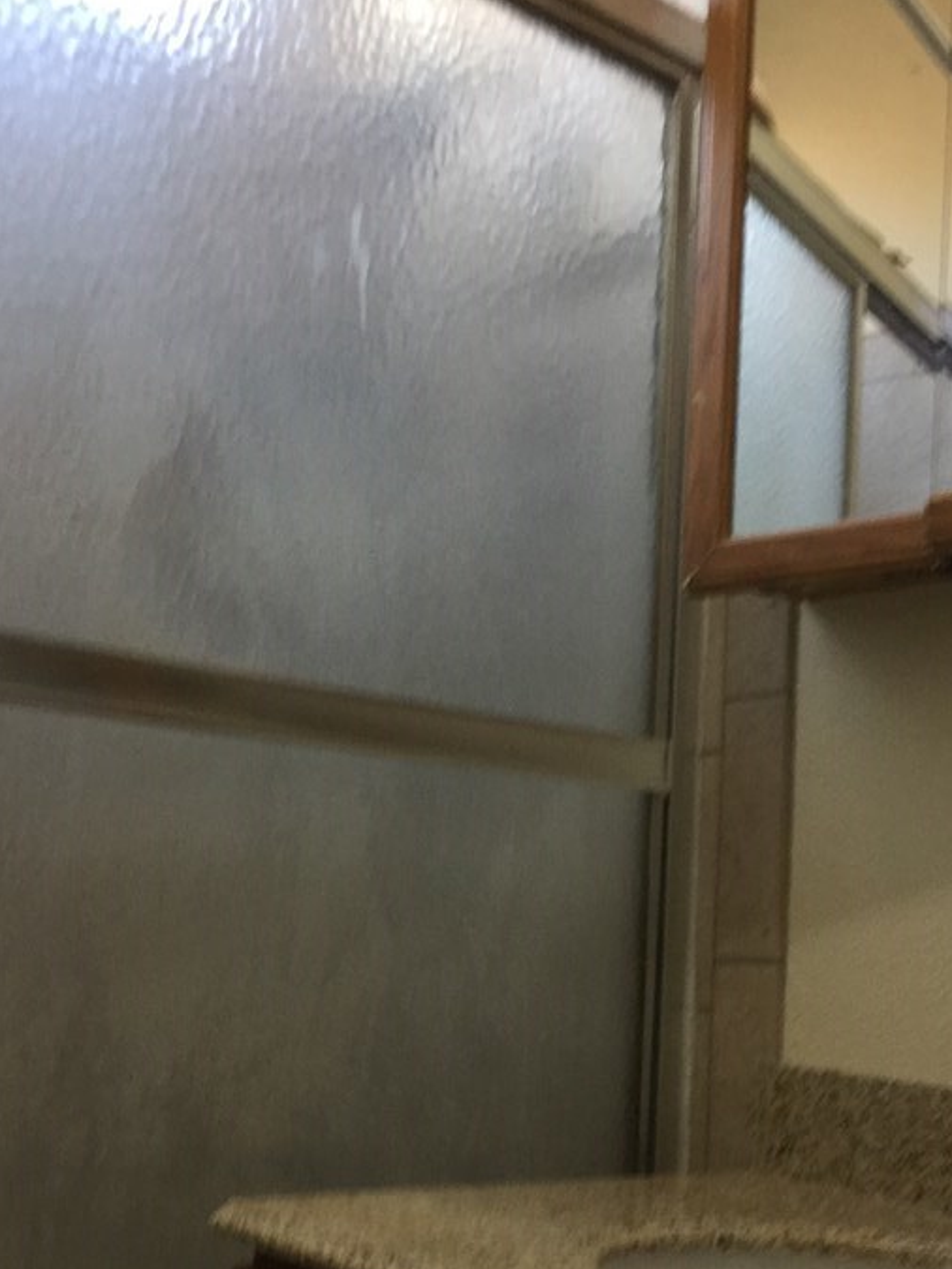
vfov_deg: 42.3
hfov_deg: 32.6
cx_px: 625
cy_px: 865
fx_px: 1614
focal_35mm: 44
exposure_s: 1/15
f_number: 2.2
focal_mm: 4.15
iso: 64
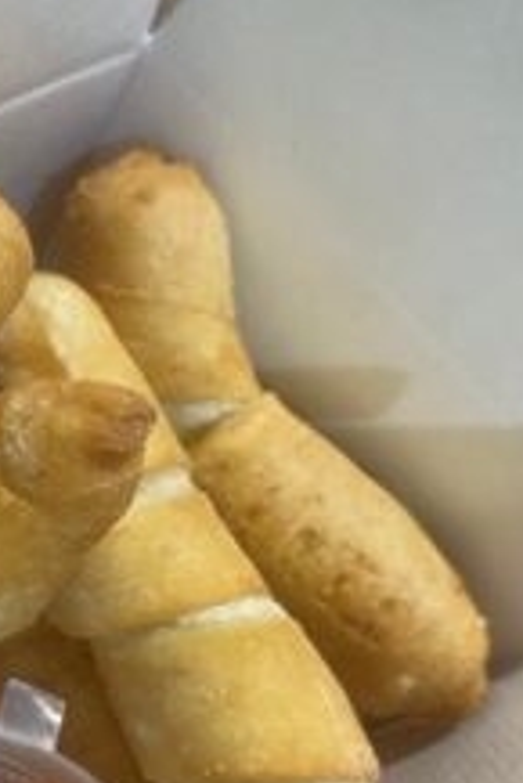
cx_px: 4
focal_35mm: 53
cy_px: 592
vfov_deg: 36.6
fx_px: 1153
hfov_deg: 24.4
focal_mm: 4.25
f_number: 1.8
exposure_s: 1/50
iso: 160
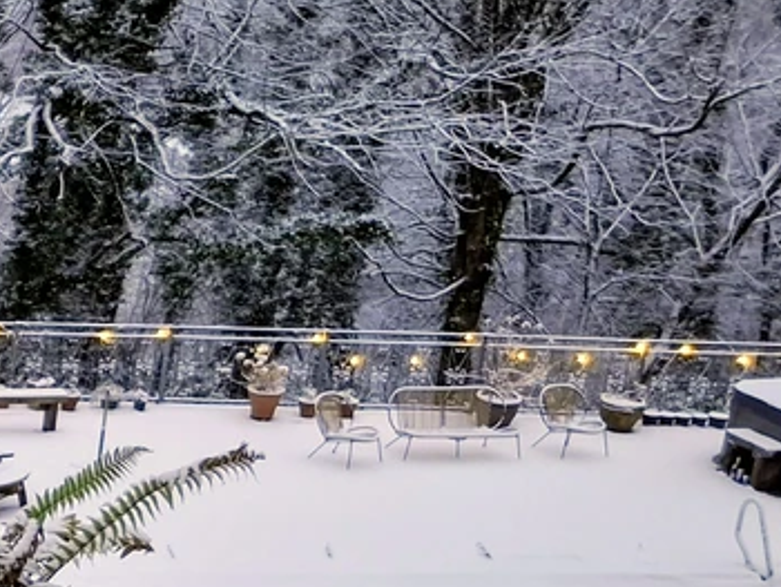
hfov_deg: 19.5
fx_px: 1896
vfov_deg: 17.0
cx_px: -471
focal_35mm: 84
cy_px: 647
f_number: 1.8
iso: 320
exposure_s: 1/33
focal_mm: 5.54
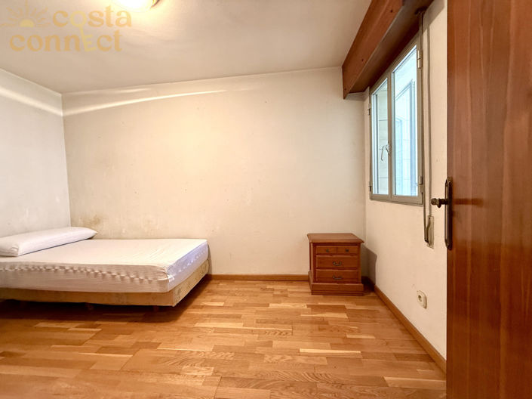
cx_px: 266
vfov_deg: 85.6
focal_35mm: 14
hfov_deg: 102.1
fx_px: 215
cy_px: 200
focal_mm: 2.22
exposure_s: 1/50
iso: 200
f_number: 2.2
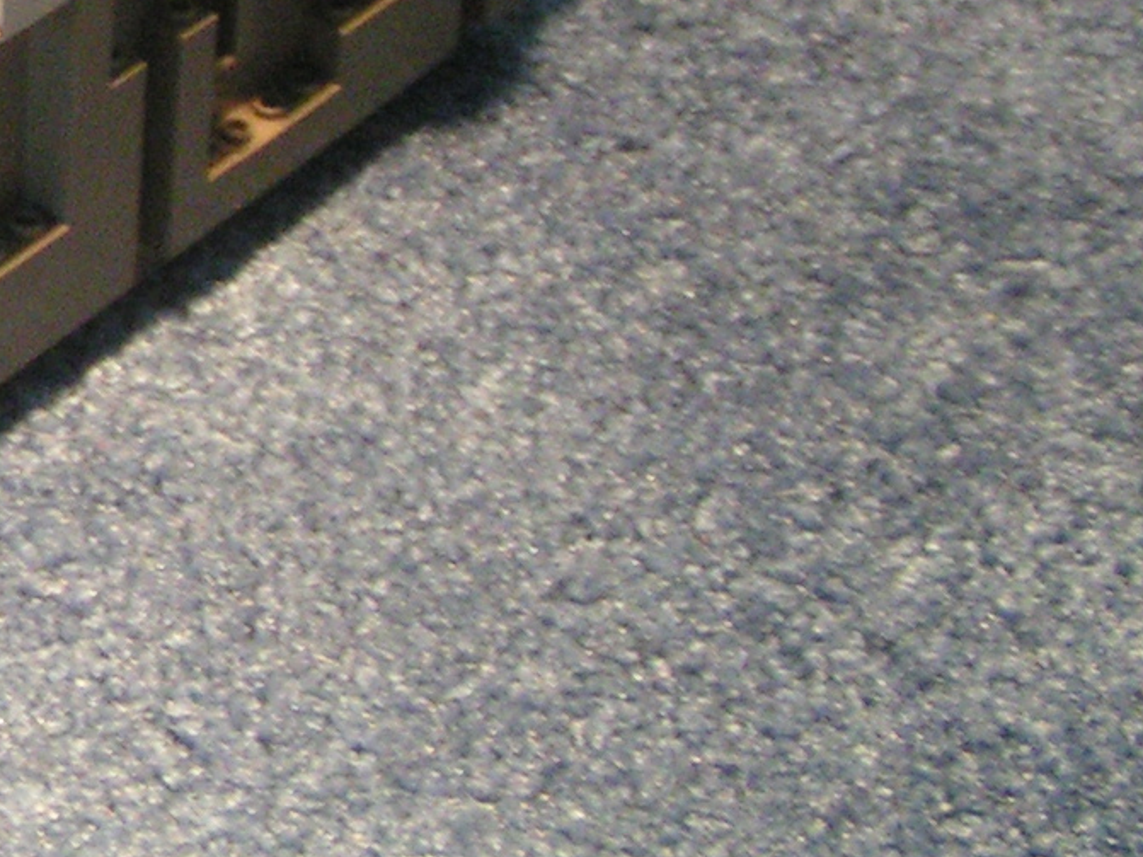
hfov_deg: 15.9
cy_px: -298
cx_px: -422
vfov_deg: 12.3
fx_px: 3830
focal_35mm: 116
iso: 200
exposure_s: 1/25
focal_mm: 5.8
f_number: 2.8
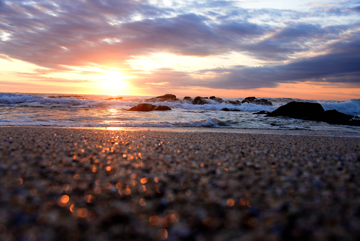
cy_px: 120
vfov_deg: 38.9
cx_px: 180
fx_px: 340
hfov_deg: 55.8
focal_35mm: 34
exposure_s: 1/100
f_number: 6.3
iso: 160
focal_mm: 34
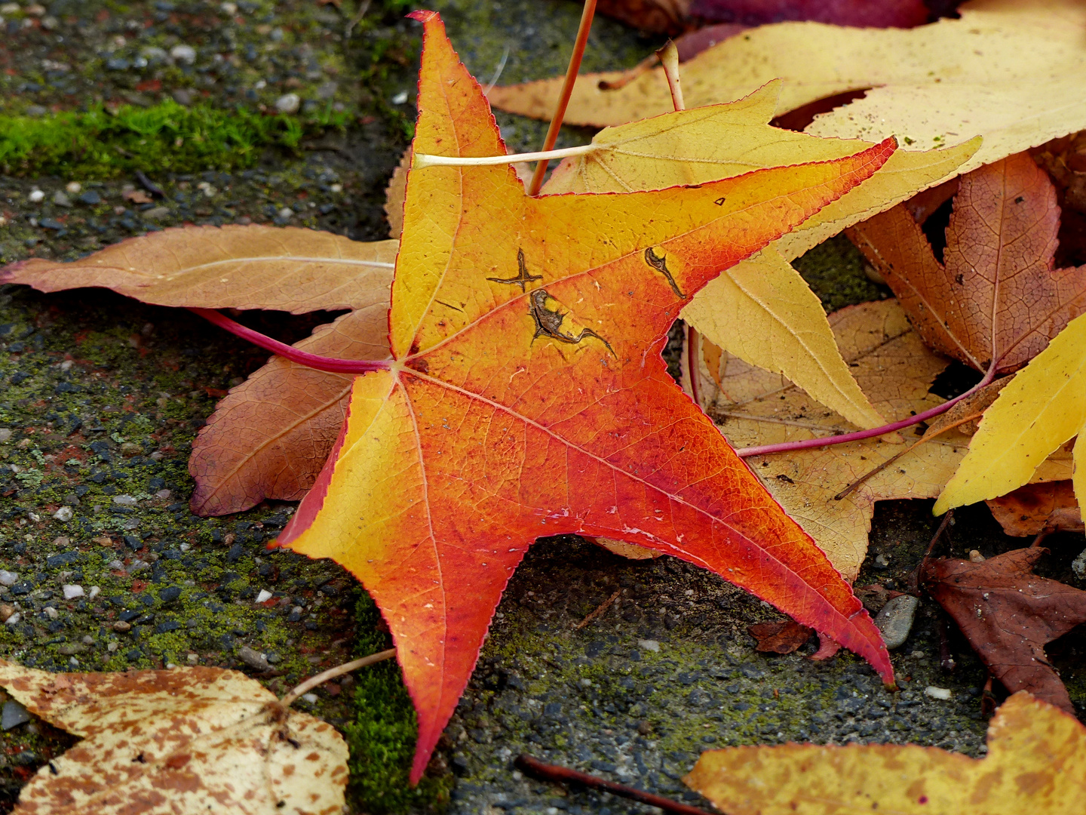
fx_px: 7969
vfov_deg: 5.9
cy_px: 408
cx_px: 543
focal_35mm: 254
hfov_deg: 7.8
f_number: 4
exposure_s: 1/160
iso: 100
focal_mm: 45.7
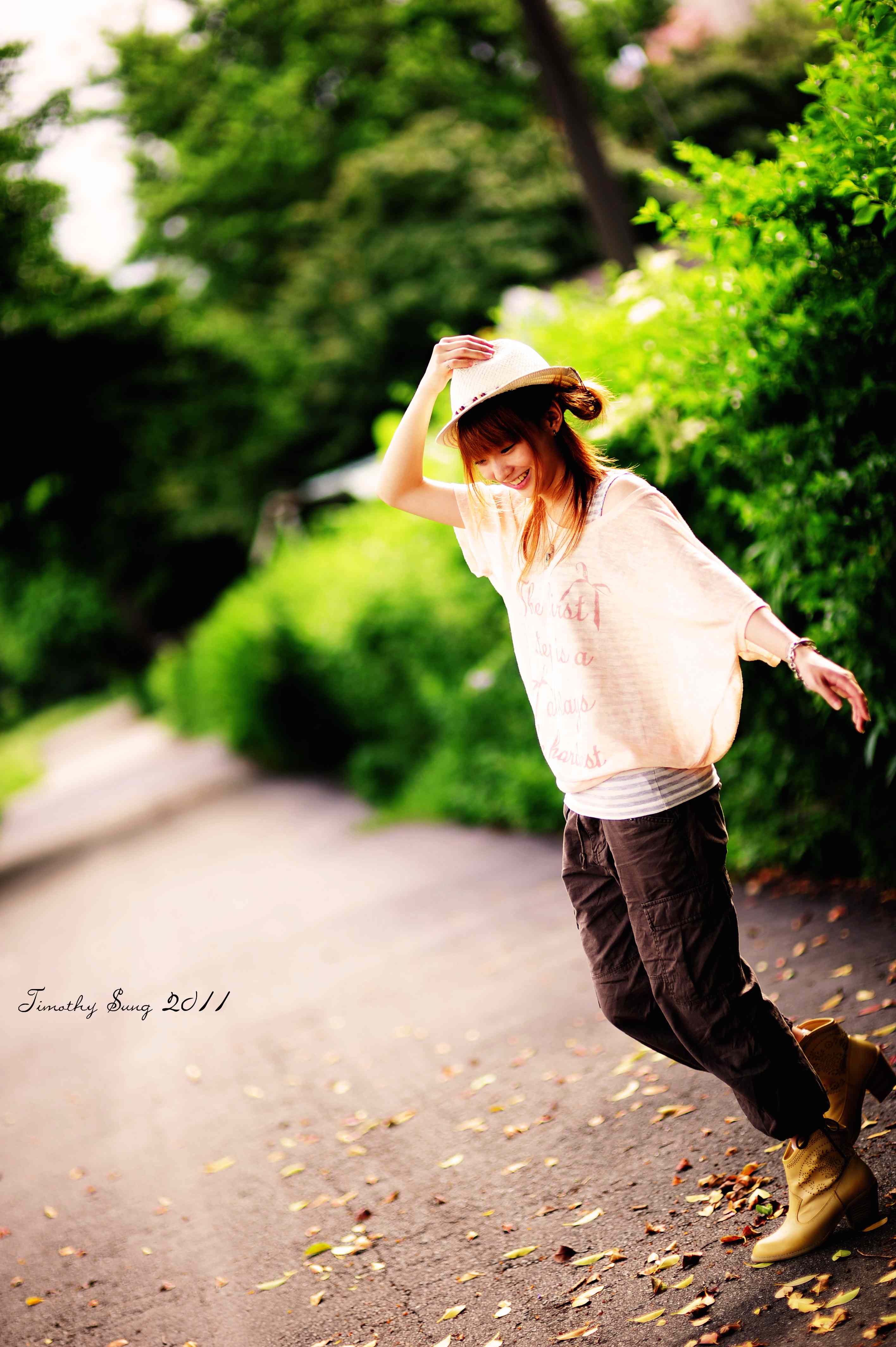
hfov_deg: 16.1
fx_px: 3177
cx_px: 448
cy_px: 674
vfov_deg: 23.9
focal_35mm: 85
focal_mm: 85
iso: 200
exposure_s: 1/1000
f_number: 1.4
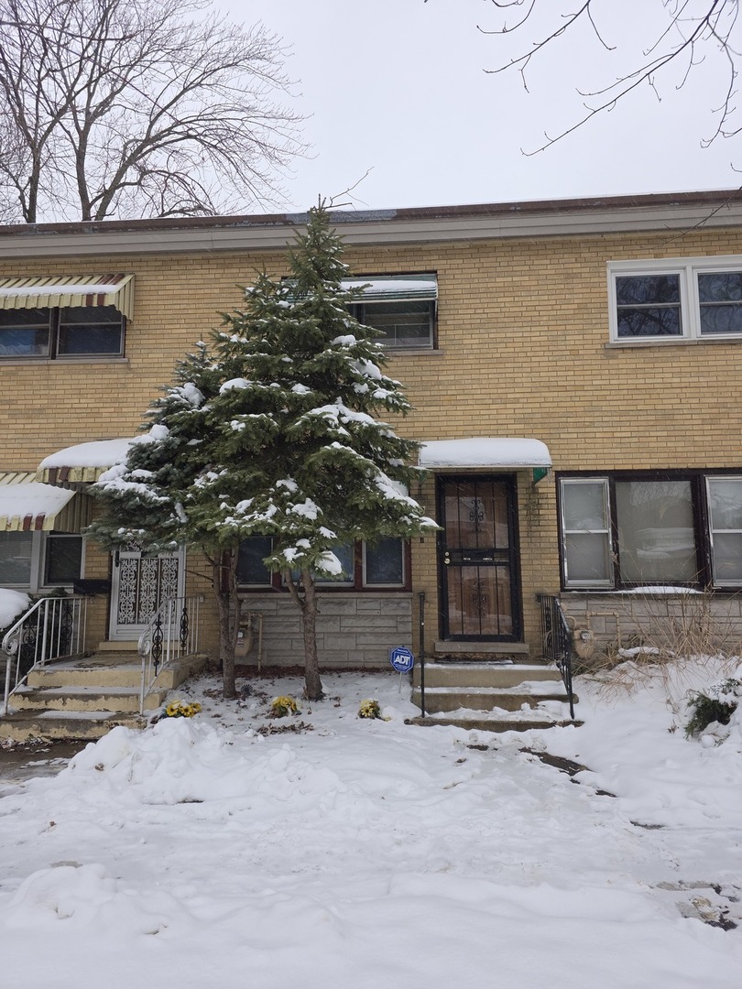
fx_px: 657
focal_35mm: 23
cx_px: 371
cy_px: 494
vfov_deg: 73.9
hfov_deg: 58.9
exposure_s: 1/120
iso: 16
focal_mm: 6.3
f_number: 1.7
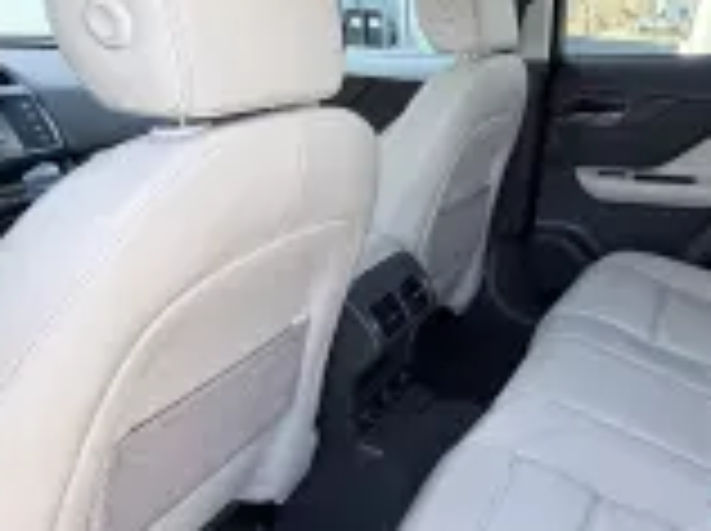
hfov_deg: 51.4
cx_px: 616
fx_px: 656
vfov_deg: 44.1
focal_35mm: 32
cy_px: 266
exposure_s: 1/121
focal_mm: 2.22
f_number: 2.2
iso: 125
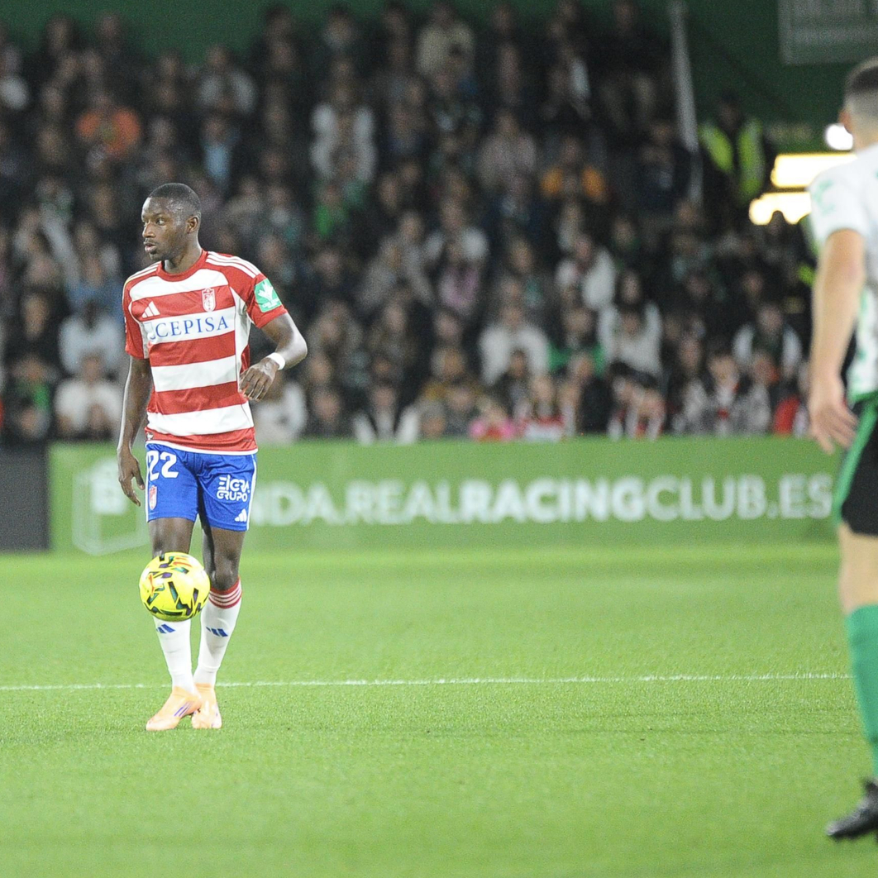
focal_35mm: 384
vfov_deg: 4.6
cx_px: 513
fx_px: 11019
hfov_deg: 4.6
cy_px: 439
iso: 8000
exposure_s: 1/2500
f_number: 2.8
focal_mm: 300
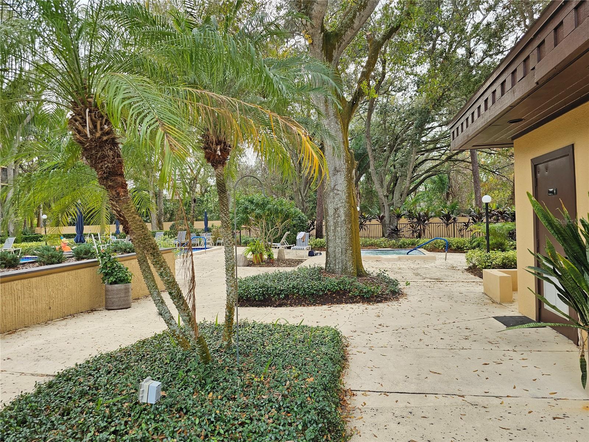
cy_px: 221
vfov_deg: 58.9
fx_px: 391
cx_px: 294
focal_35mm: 23
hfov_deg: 73.9
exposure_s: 1/180
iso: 25
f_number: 1.7
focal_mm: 6.3
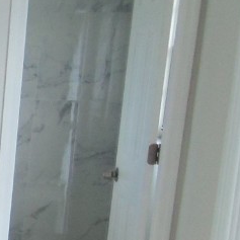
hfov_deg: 13.9
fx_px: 839
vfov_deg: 15.5
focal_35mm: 107
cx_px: -236
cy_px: 312
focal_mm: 5.1
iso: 125
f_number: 3.9
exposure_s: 1/40
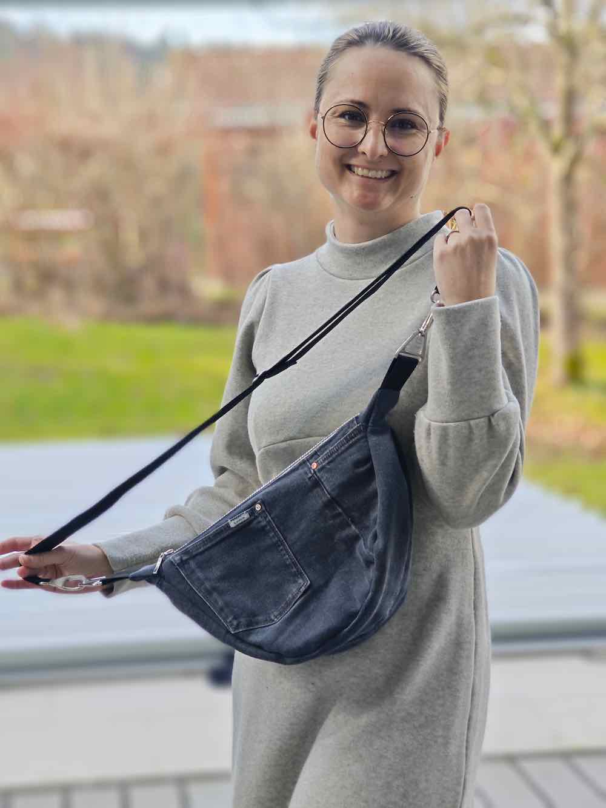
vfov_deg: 26.0
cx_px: 303
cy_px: 404
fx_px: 1751
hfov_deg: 19.6
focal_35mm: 75
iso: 50
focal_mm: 7.06
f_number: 2
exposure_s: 1/196
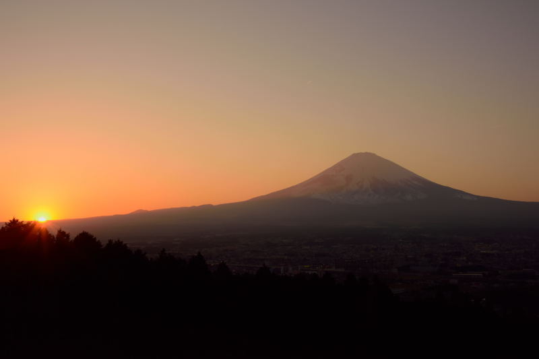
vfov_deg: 35.0
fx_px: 569
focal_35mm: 38
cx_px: 270
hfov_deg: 50.7
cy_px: 180
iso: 400
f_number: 18
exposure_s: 1/125
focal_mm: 38
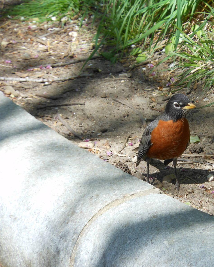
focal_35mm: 256
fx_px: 2026
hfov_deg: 6.0
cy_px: 134
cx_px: 173
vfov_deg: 7.6
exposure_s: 1/125
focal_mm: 35
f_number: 5.6
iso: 80
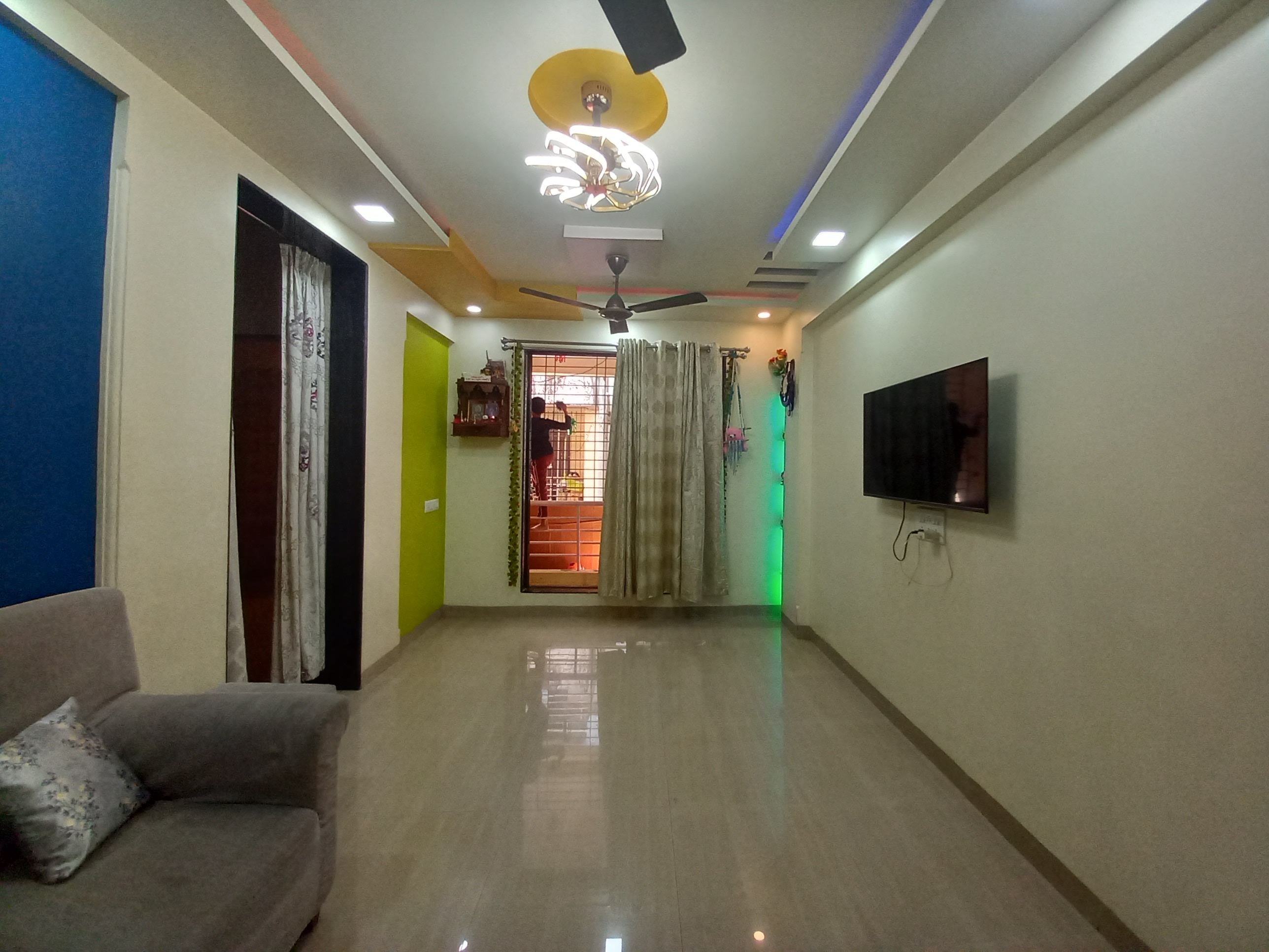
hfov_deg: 106.2
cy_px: 476
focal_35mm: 13
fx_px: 477
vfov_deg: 89.9
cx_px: 634
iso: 100
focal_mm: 1.13
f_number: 2.2
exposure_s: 1/50
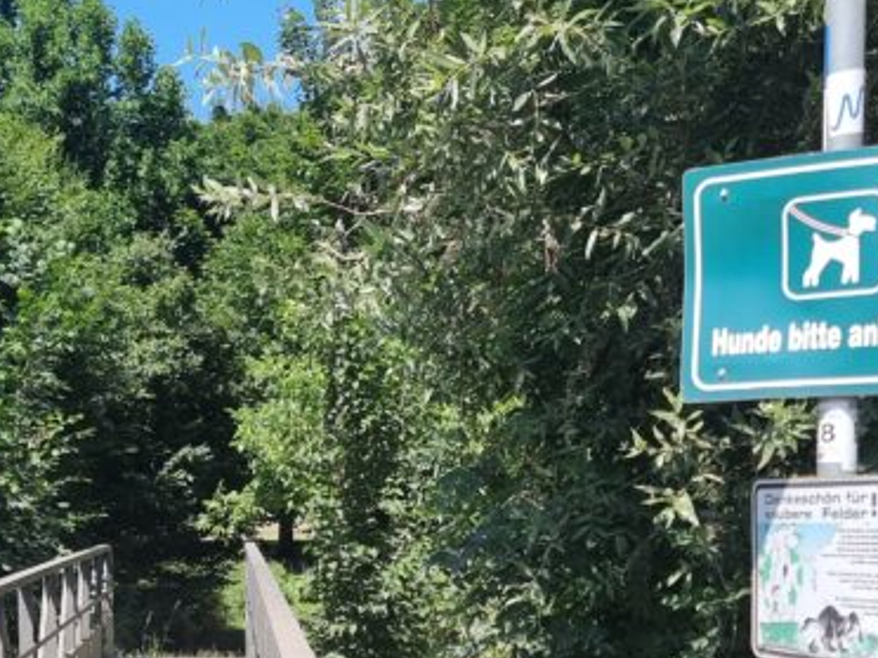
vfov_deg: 21.7
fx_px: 1674
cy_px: 592
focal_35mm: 66
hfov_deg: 28.7
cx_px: 156
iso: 50
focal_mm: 6.7
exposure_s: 1/634
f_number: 1.8
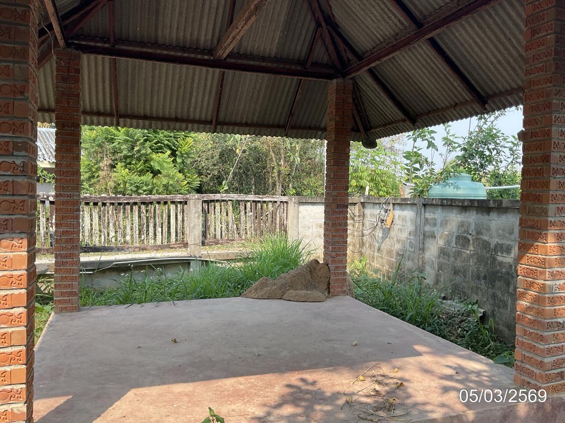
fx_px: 473
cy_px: 212
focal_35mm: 29
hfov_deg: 61.7
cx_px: 282
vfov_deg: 48.2
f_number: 1.8
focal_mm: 3
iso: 16
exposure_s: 1/406
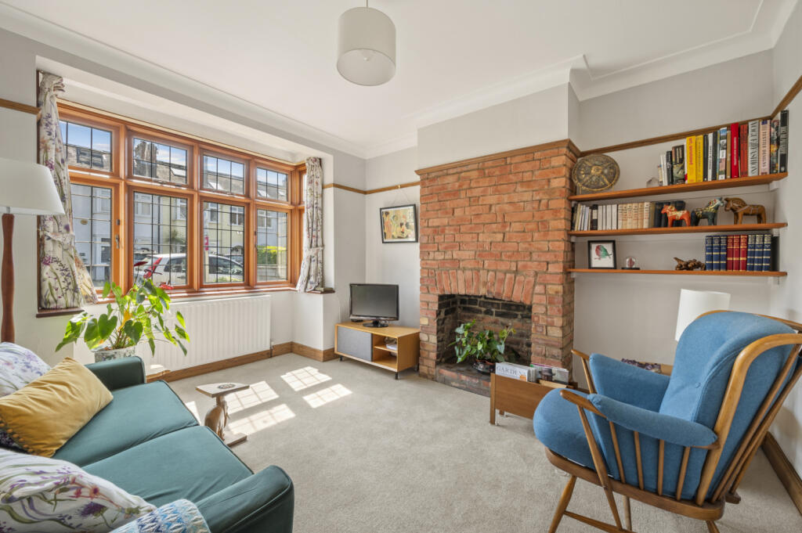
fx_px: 312
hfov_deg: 104.3
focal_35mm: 14
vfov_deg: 81.1
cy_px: 266
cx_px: 401
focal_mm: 14
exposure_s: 1/2
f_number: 16
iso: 200
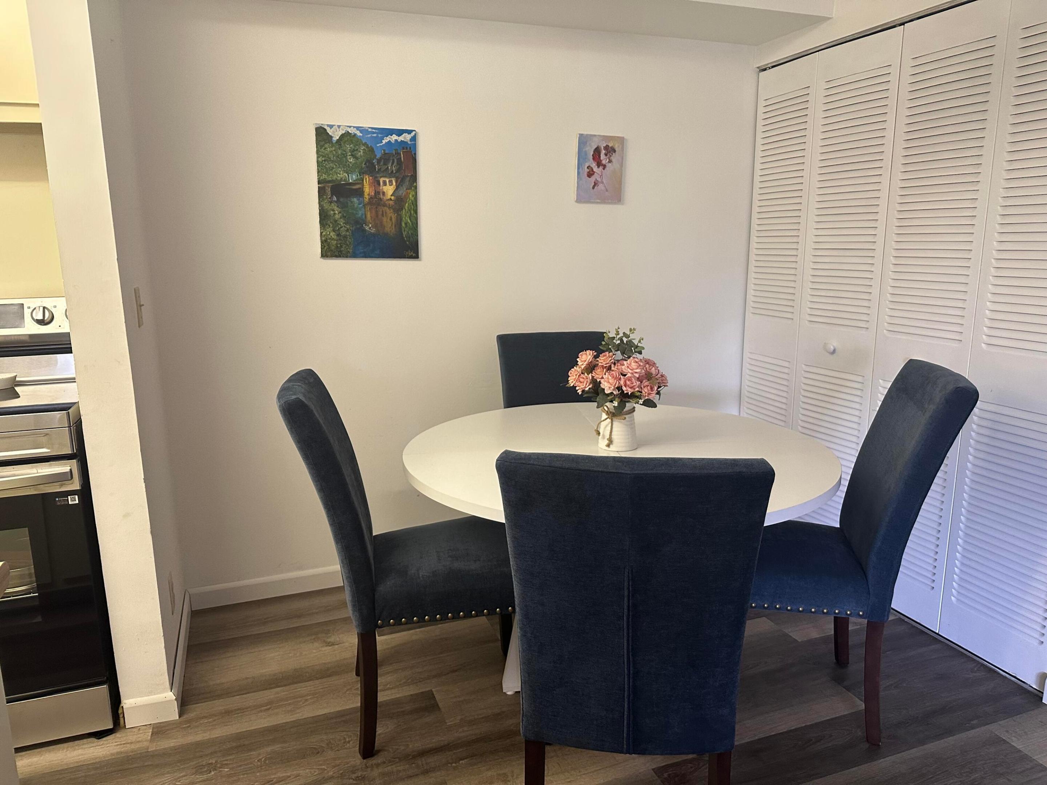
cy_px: 392
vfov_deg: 56.8
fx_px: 726
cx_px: 524
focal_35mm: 24
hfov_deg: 71.6
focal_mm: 6.86
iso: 250
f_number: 1.78
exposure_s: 1/60
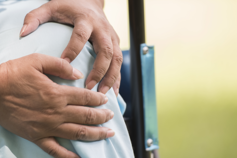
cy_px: 79
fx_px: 2245
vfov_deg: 4.0
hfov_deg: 6.0
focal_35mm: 341
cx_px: 62
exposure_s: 1/320
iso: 250
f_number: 2.8
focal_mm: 200
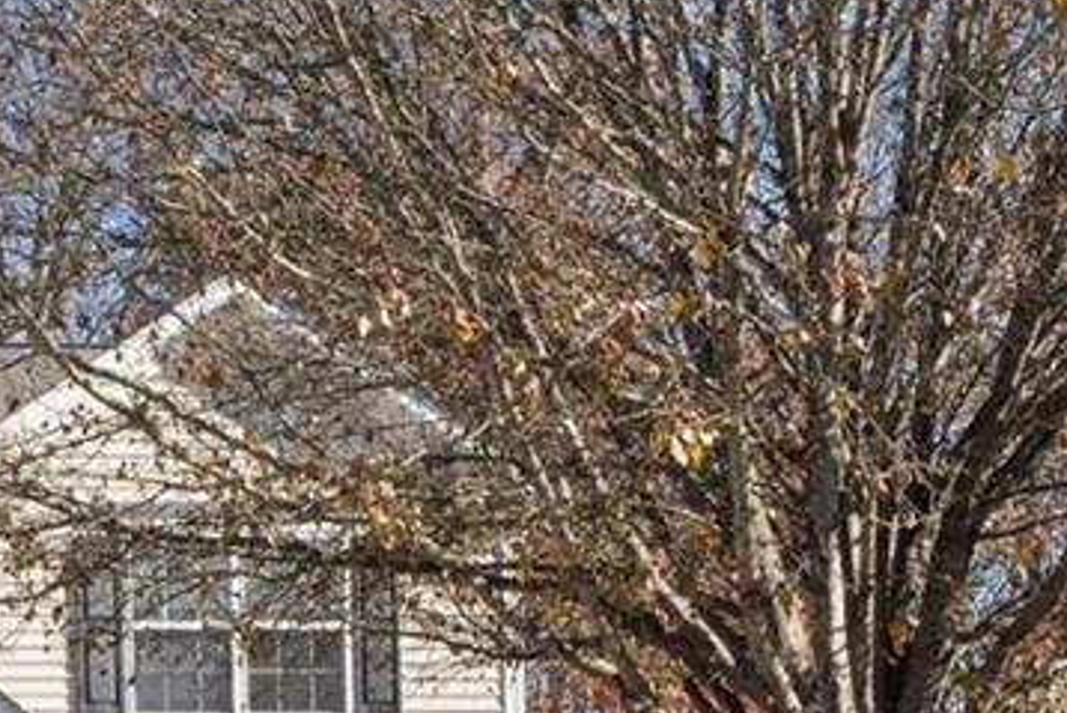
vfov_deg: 16.4
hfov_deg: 23.9
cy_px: 829
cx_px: -77
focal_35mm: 80
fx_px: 2372
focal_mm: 28
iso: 320
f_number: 8
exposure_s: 1/400
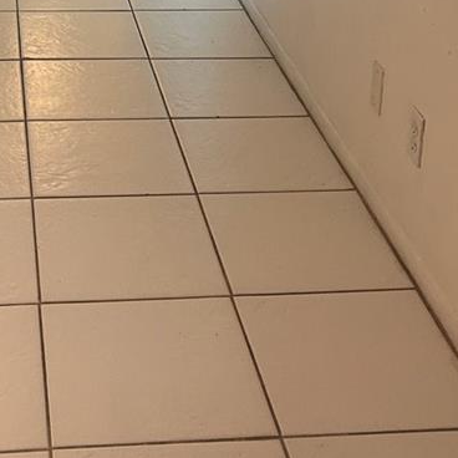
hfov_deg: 22.7
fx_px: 1123
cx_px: 92
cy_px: -166
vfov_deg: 20.7
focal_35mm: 75
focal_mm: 5.7
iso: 160
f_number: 1.5
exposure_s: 1/60
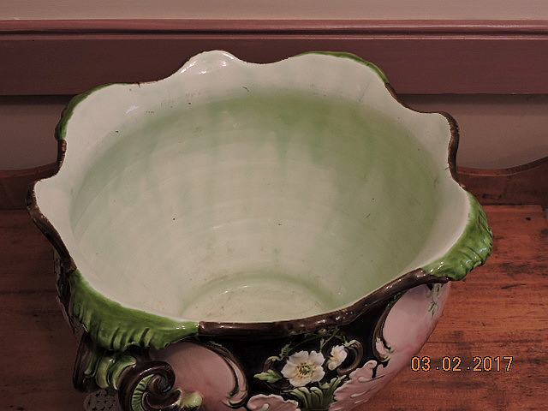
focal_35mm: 50
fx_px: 792
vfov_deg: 29.1
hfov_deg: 38.2
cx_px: 274
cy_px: 206
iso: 320
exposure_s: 1/30
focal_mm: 9
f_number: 4
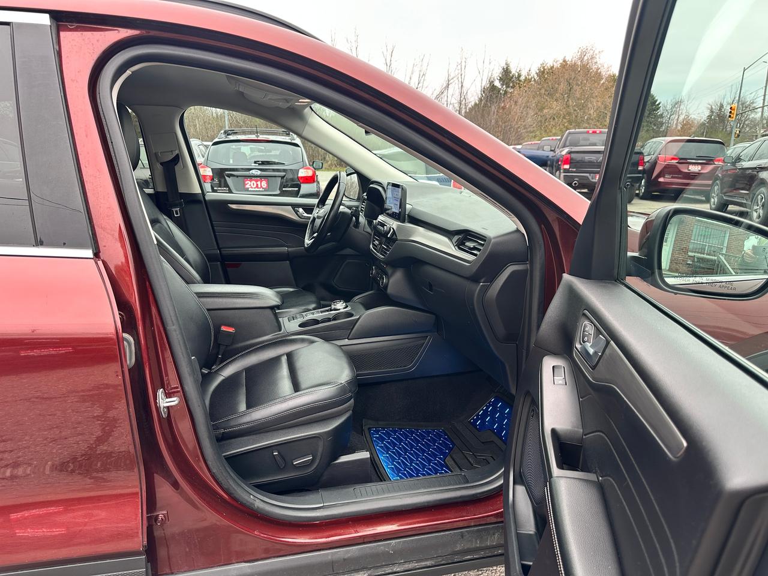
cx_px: 384
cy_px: 288
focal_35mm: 24
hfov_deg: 71.6
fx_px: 532
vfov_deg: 56.8
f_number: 1.78
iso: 64
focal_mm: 6.86
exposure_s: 1/138
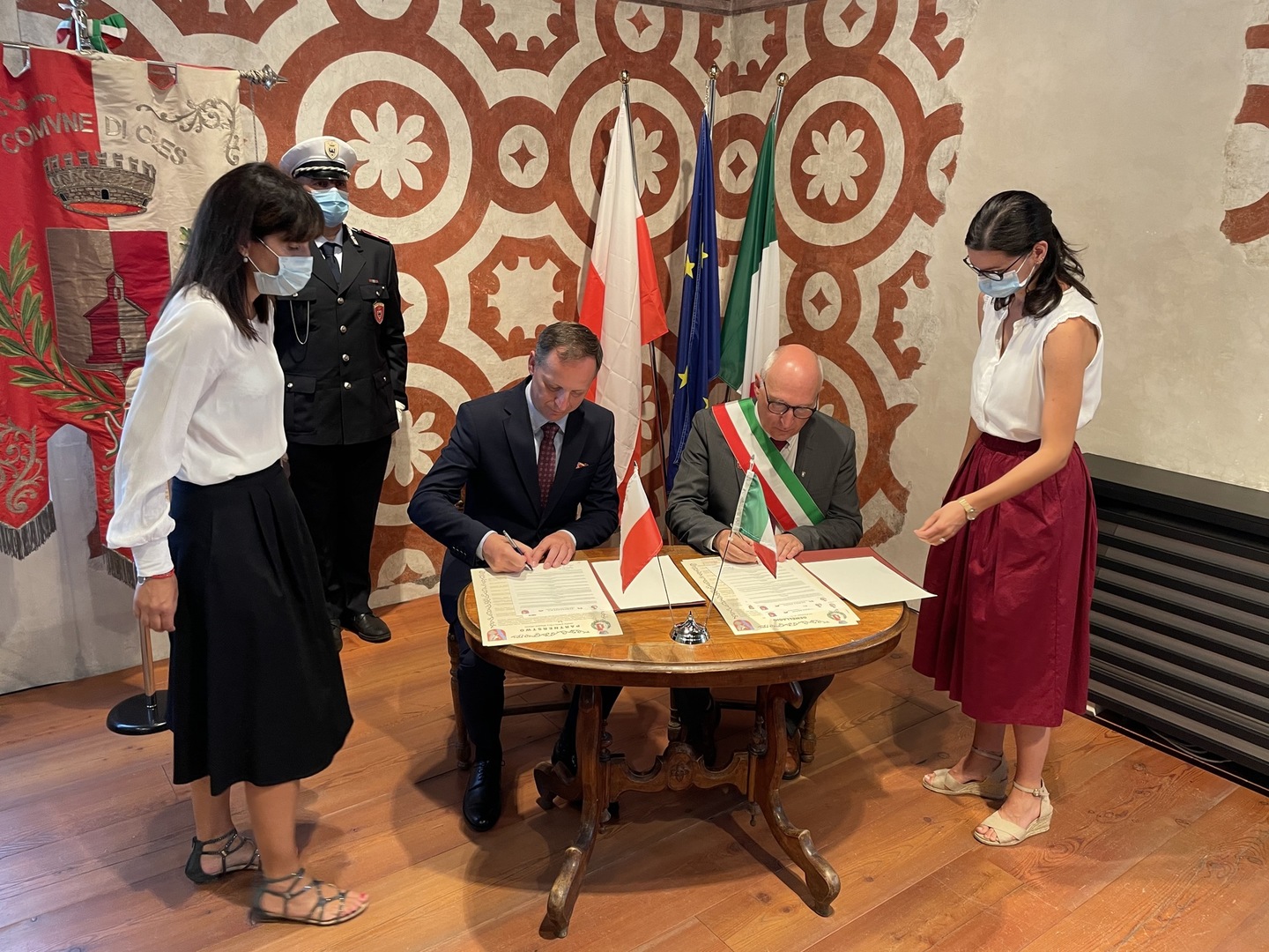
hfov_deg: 67.3
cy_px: 476
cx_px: 634
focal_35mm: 26
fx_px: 953
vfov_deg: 53.1
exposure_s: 1/50
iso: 125
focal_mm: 4.2
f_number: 1.6
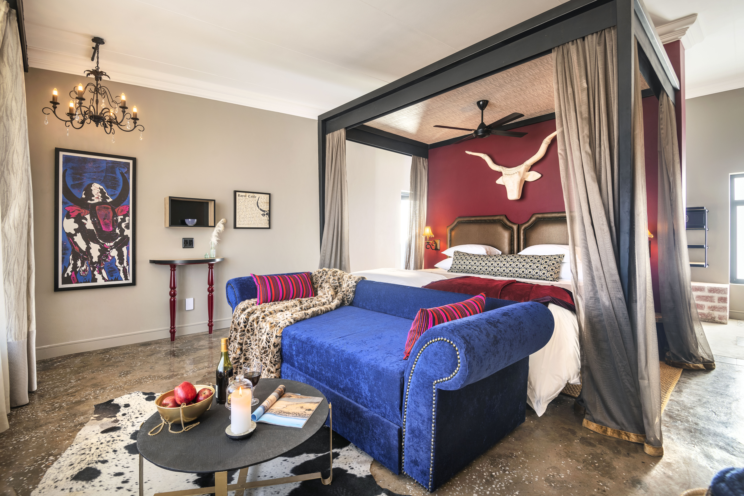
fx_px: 331
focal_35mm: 16
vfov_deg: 73.7
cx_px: 372
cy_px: 248
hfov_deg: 96.7
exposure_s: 1/5
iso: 64
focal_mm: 16
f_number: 6.3
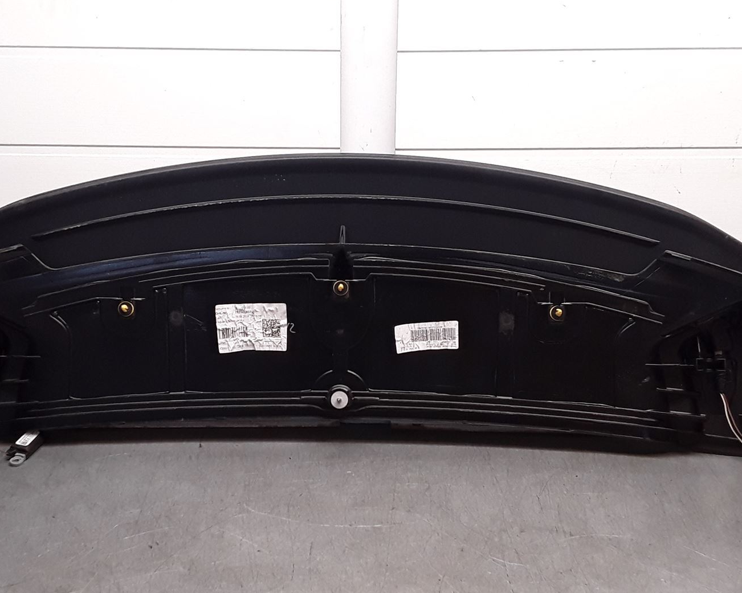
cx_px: 336
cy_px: 356
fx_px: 944
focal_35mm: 43
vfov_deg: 34.8
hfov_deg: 42.9
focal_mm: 2.91
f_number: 1.9
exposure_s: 1/100
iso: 64
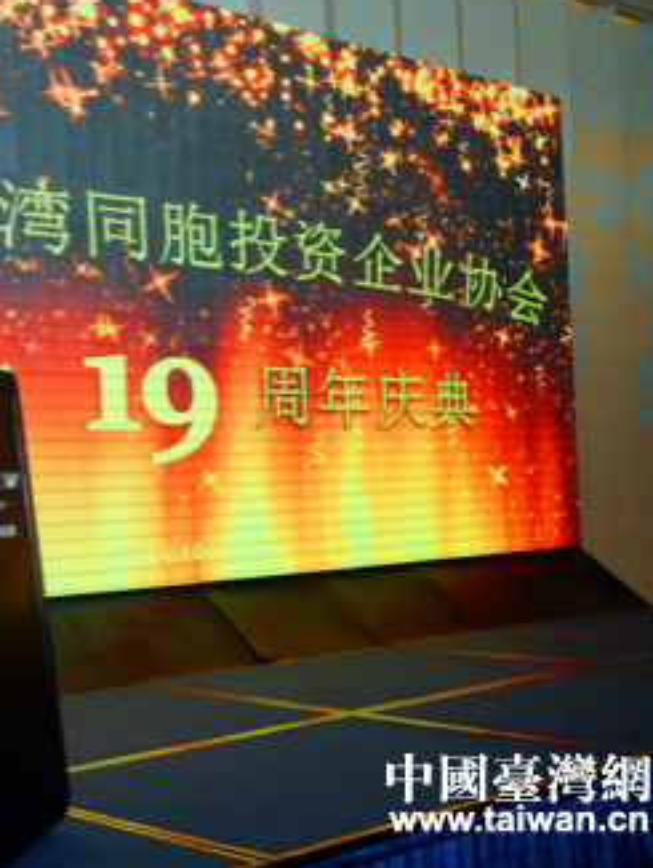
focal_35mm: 53
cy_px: 427
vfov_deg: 36.1
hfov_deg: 26.3
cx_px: 27
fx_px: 1331
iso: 200
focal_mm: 36
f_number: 4
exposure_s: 1/160
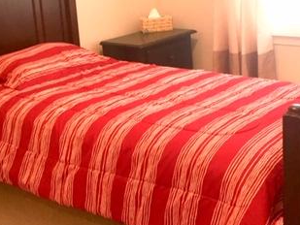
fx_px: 520
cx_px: 181
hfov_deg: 32.1
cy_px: 77
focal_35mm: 60
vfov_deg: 24.3
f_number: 2.2
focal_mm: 4.15
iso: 100
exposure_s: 1/30
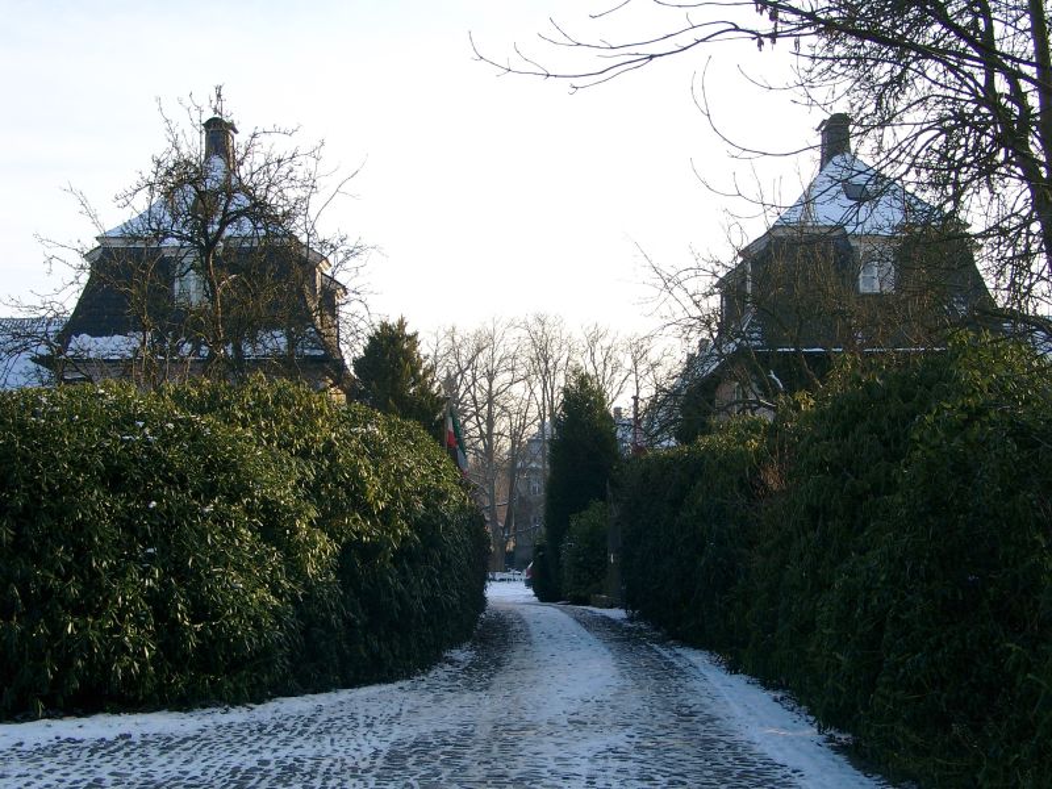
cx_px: 526
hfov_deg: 33.8
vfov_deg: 25.7
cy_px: 394
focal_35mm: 57
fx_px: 1732
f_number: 4
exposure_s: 1/242
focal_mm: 11.76
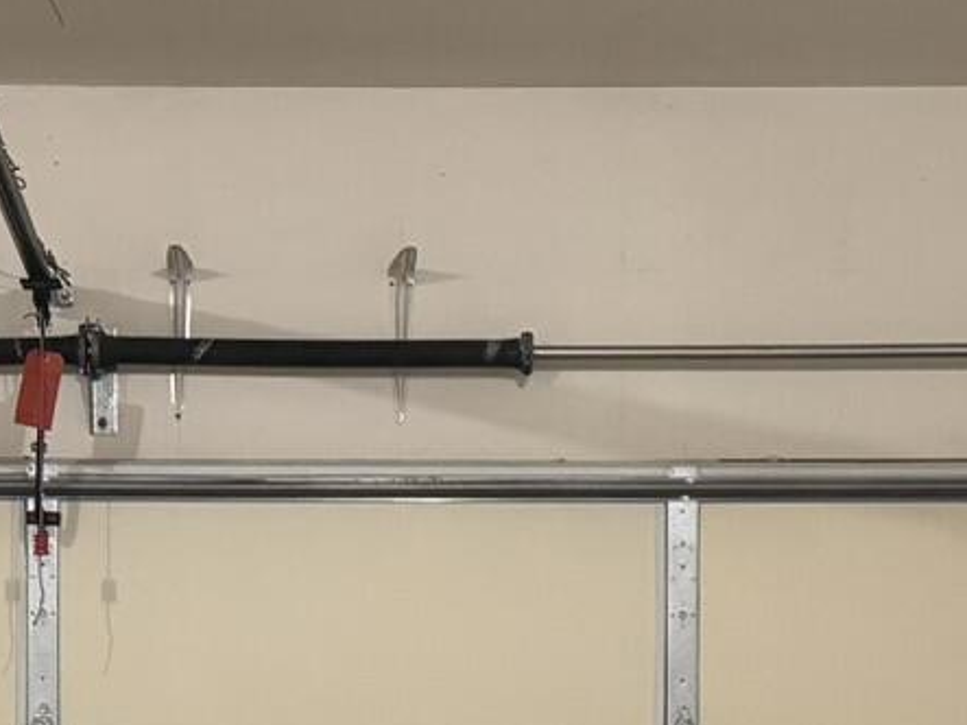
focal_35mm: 111
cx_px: 306
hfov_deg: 17.7
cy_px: 810
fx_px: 3100
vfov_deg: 13.1
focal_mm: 6.76
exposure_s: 1/60
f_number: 1.78
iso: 800
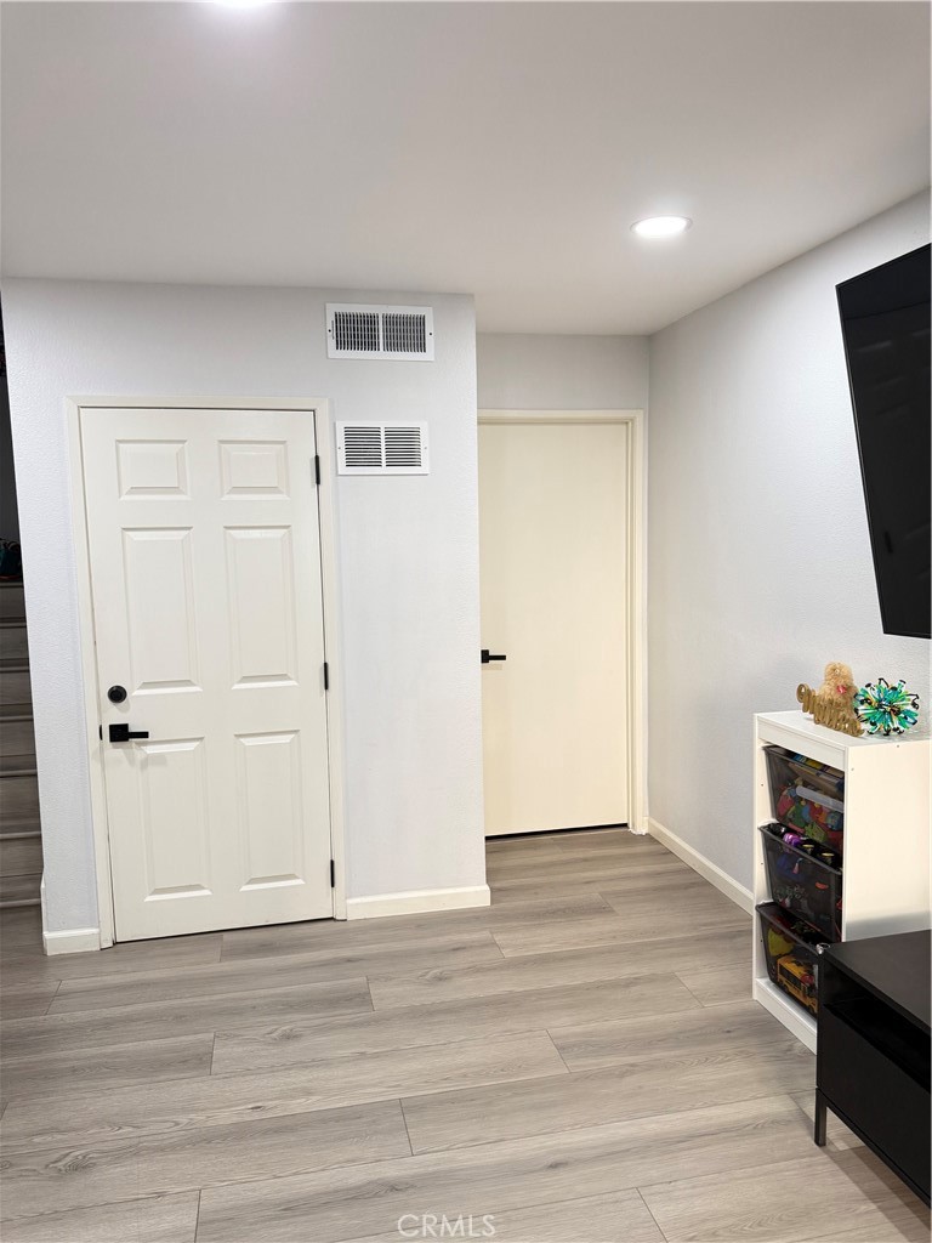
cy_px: 622
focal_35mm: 24
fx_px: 862
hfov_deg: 56.8
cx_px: 466
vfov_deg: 71.6
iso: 200
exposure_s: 1/60
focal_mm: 6.76
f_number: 1.78
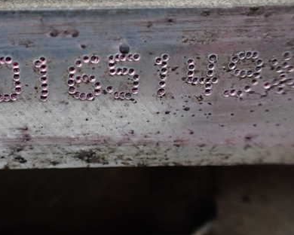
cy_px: 99
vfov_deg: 33.4
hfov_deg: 40.1
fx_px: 392
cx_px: 77
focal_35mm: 45
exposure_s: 1/125
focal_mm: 5.4
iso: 400
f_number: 2.3
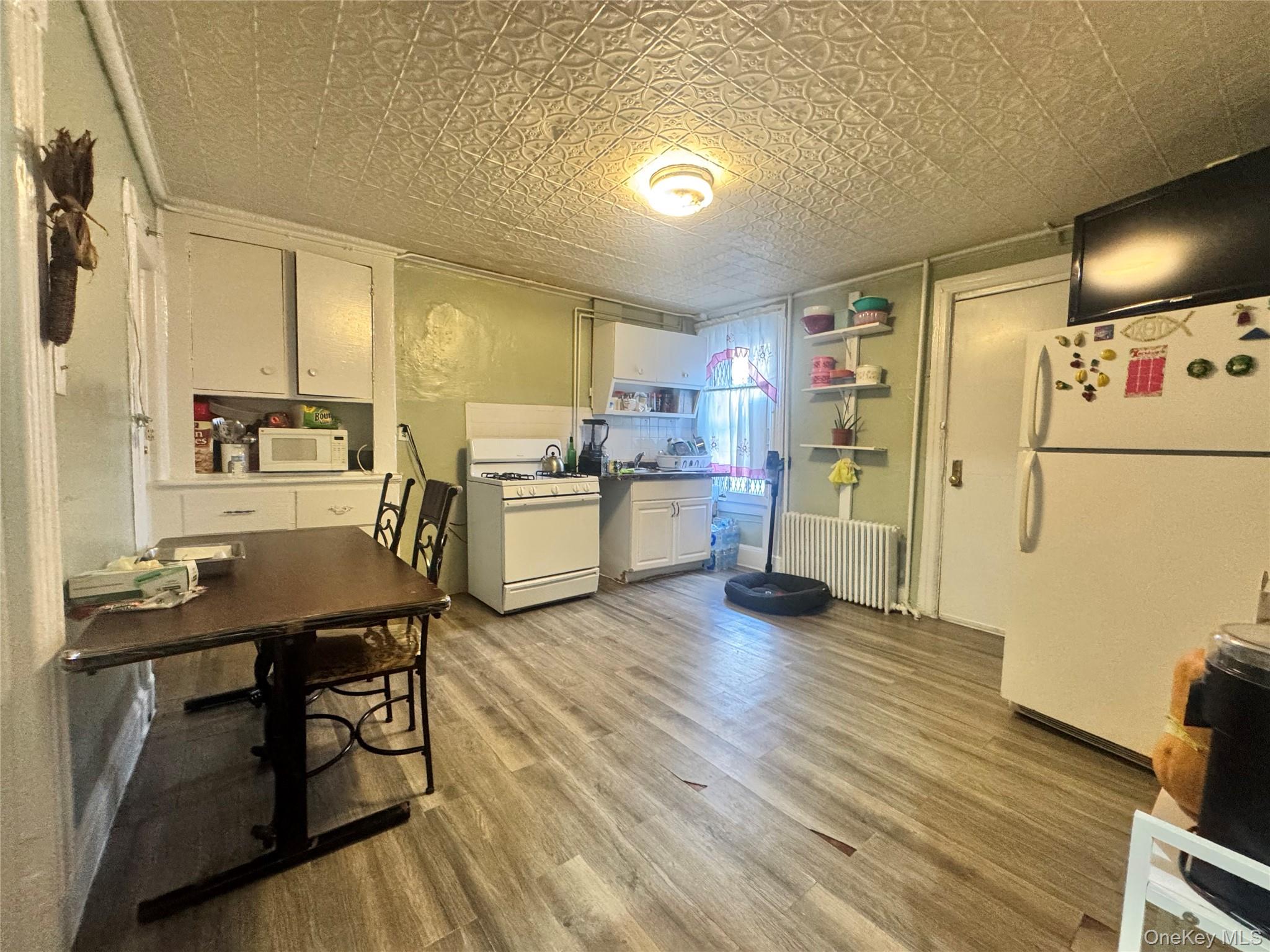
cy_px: 476
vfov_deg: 85.7
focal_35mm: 14
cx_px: 635
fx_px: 514
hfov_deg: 102.1
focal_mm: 2.22
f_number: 2.2
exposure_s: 1/60
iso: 500
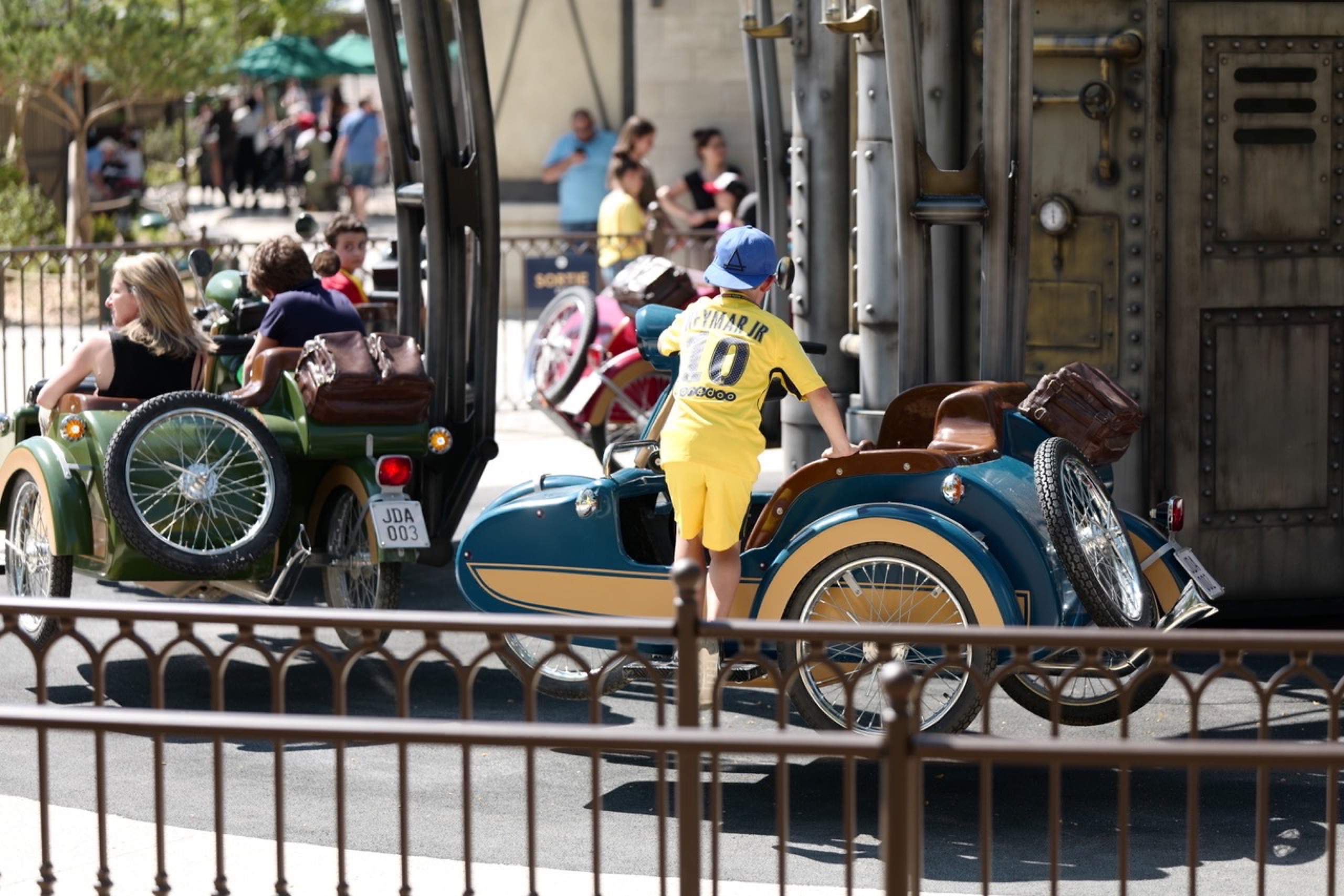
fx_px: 3807
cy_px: 448
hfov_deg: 20.0
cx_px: 672
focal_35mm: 102
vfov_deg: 13.4
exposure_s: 1/400
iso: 80
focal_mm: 102
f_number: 2.9
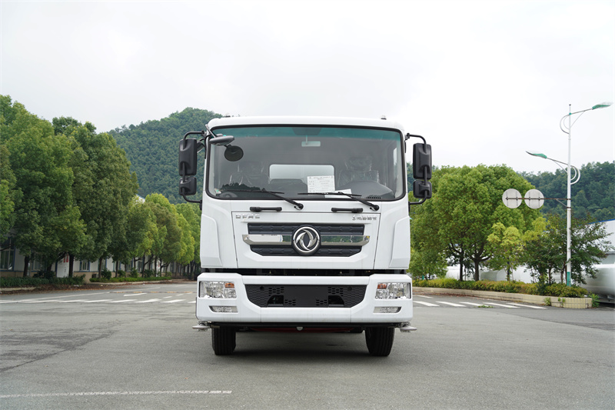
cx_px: 308
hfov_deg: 45.4
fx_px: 734
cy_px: 205
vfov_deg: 31.2
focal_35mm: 43
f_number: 4.5
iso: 160
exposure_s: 1/320
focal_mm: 43
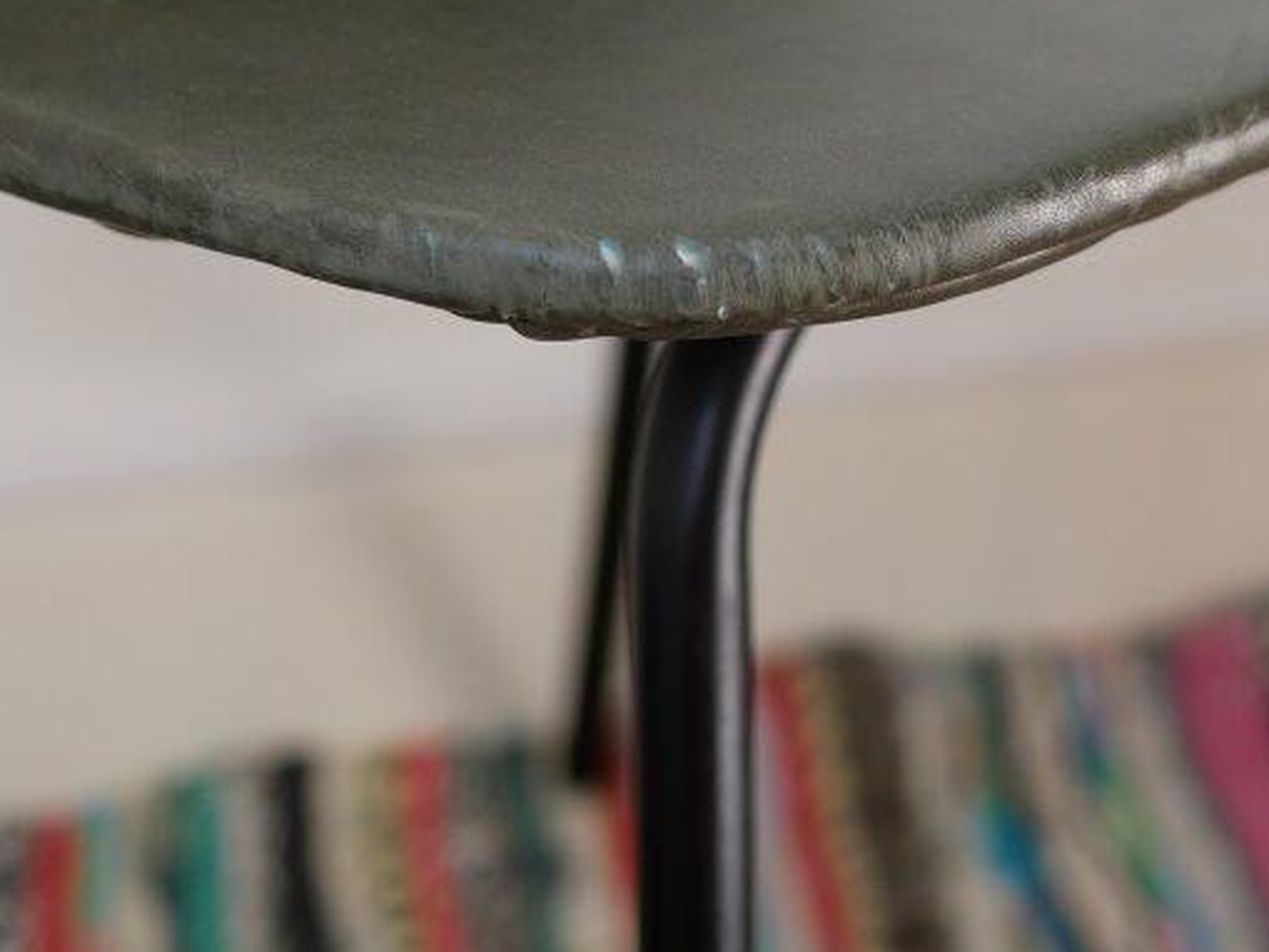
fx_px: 3703
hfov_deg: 19.3
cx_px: 995
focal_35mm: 101
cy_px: -166
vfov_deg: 14.2
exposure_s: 1/200
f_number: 2.2
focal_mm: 20
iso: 200
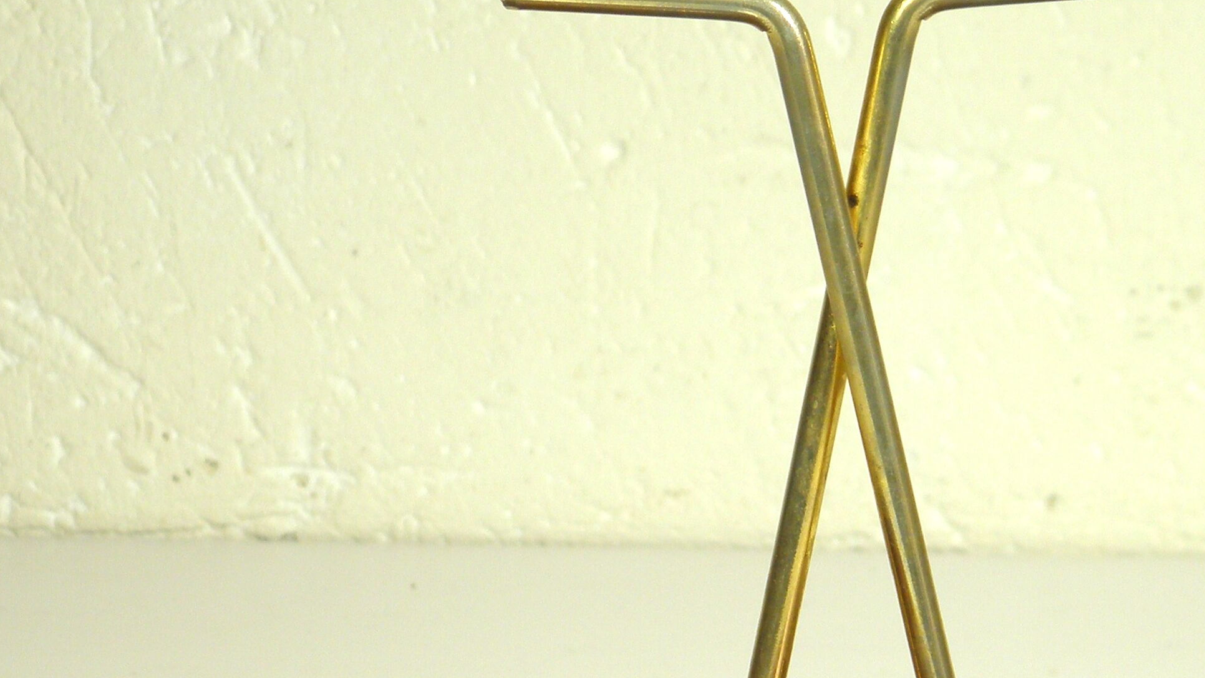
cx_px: 843
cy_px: 713
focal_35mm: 132
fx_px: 4218
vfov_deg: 9.1
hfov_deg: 16.2
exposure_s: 1/50
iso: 100
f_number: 4.1
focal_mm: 10.6
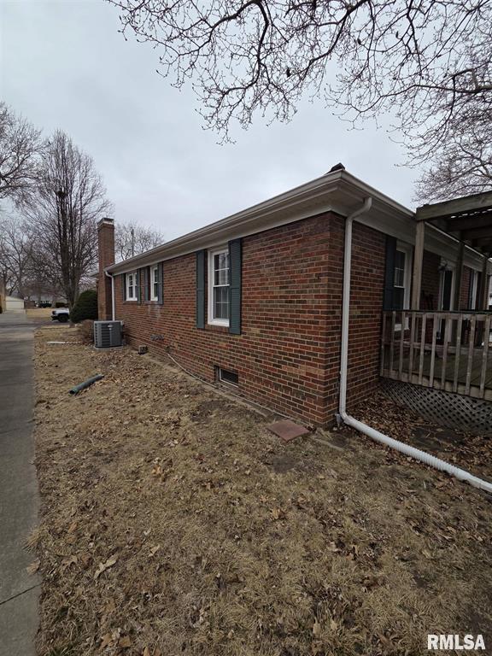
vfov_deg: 106.2
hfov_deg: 89.9
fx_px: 246
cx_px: 246
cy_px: 328
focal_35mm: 13
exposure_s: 1/989
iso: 50
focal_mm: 2.2
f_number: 2.2
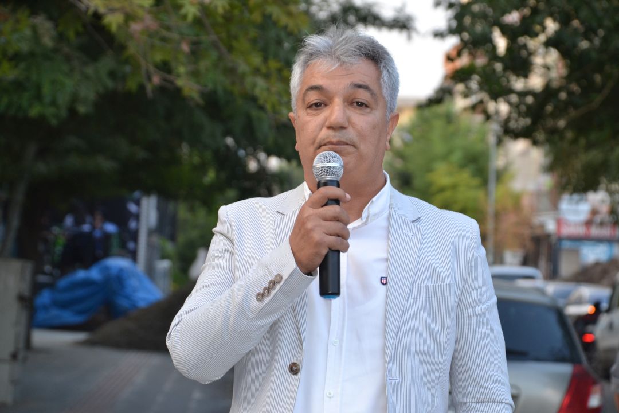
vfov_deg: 9.1
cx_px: 310
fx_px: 2579
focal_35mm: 150
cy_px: 206
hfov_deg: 13.7
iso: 400
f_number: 5.6
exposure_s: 1/60
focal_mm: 100
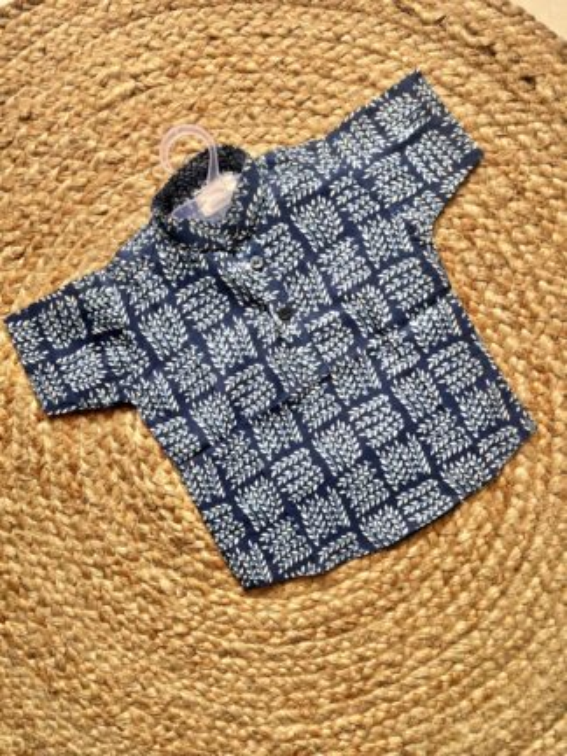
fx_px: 568
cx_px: 284
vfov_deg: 67.3
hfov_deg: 53.1
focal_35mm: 26
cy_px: 378
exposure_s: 1/122
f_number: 1.6
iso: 64
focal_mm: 5.1
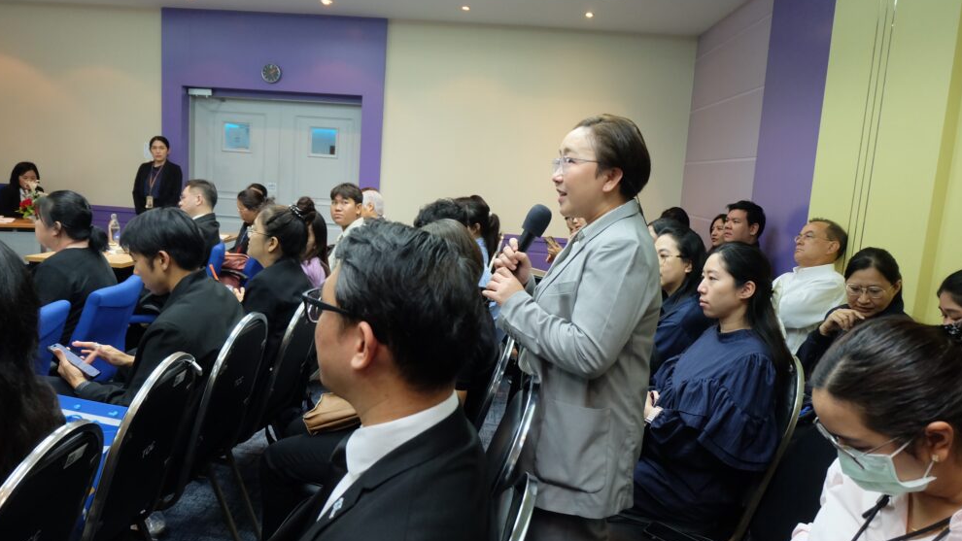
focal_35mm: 26
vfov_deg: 44.4
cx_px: 470
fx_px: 663
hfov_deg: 71.9
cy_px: 272
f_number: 4
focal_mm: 16
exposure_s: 1/60
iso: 1600
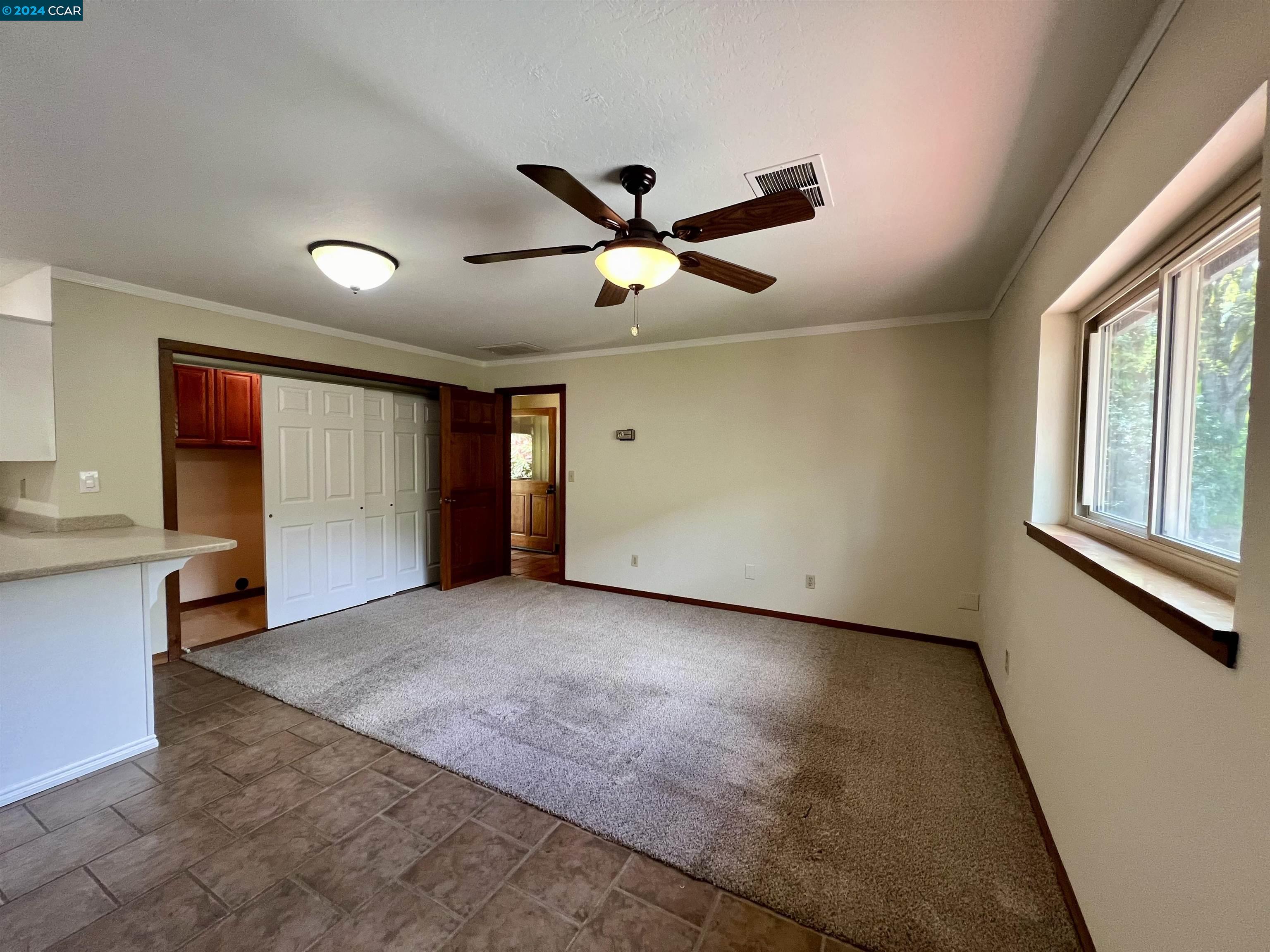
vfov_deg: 89.9
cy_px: 476
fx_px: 477
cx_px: 635
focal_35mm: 13
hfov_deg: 106.2
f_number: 1.8
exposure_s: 1/60
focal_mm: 1.57
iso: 200
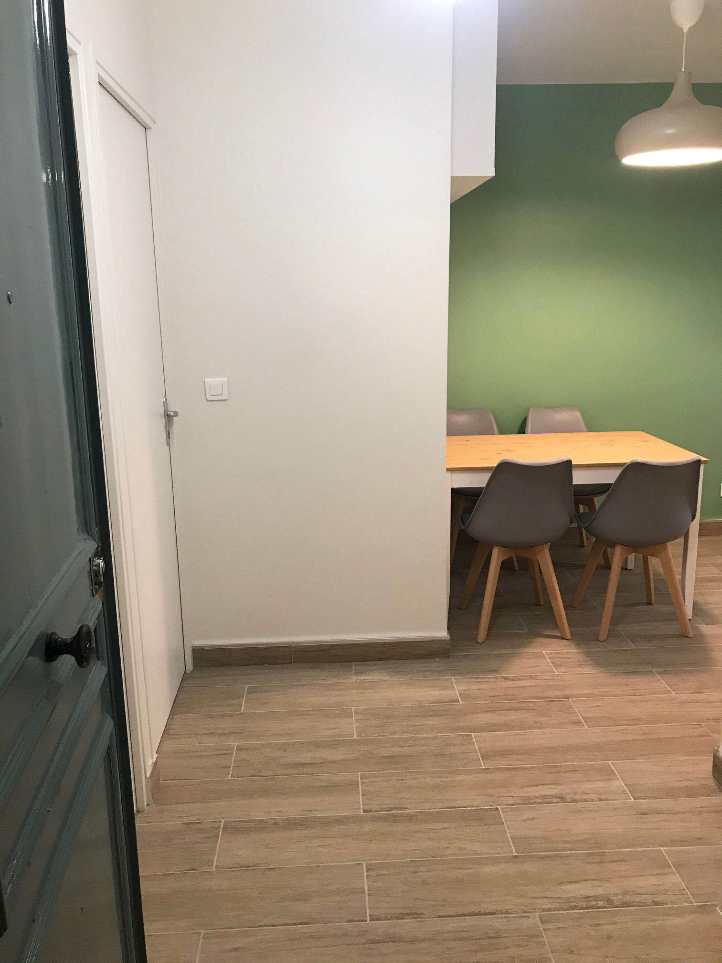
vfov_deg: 63.4
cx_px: 361
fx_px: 779
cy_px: 482
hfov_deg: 49.7
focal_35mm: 28
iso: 40
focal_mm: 3.99
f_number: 1.8
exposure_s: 1/17
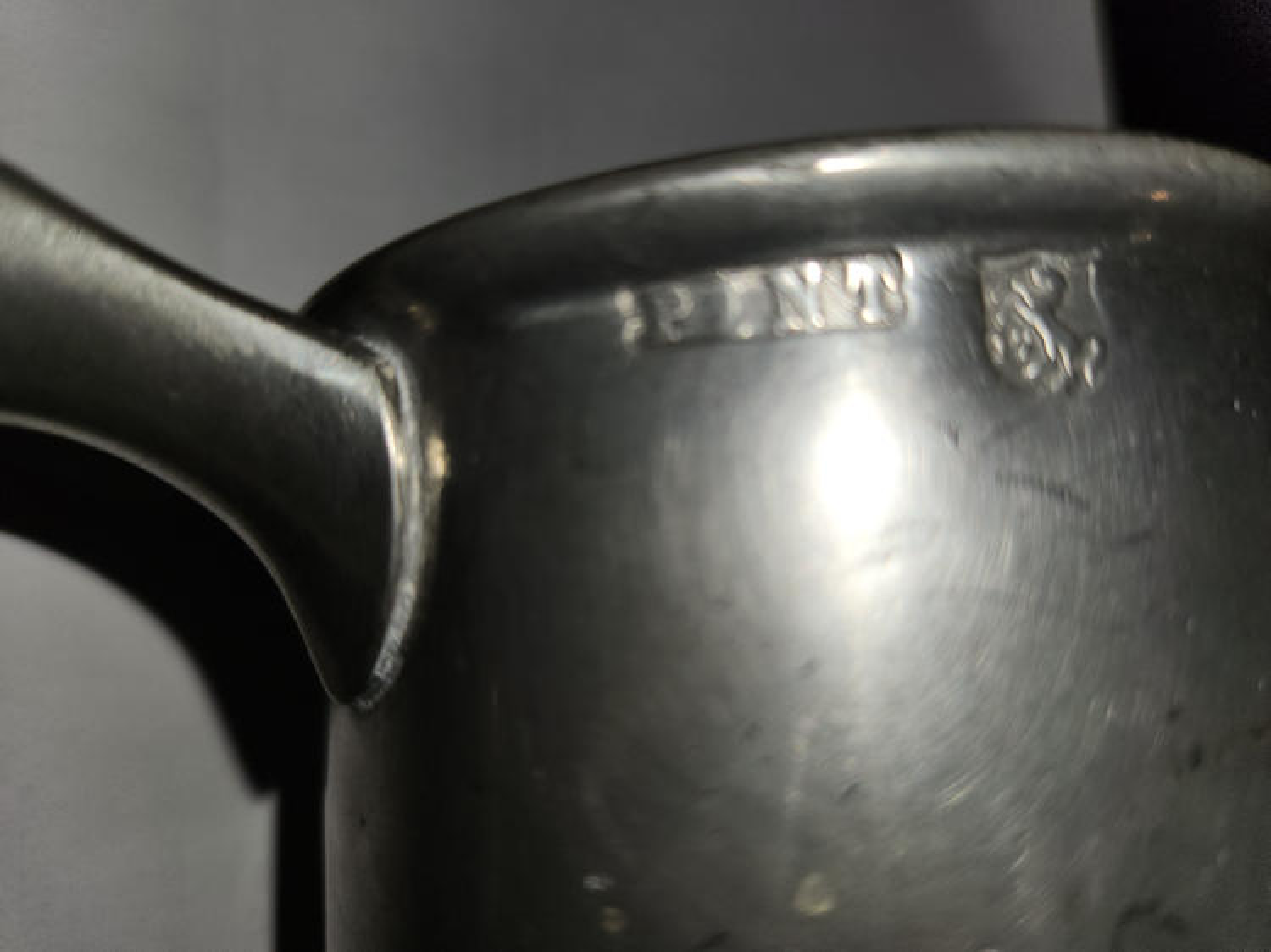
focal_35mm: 23
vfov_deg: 58.9
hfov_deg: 73.9
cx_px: 636
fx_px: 844
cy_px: 476
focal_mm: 5.4
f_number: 1.8
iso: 20
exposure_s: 1/2198
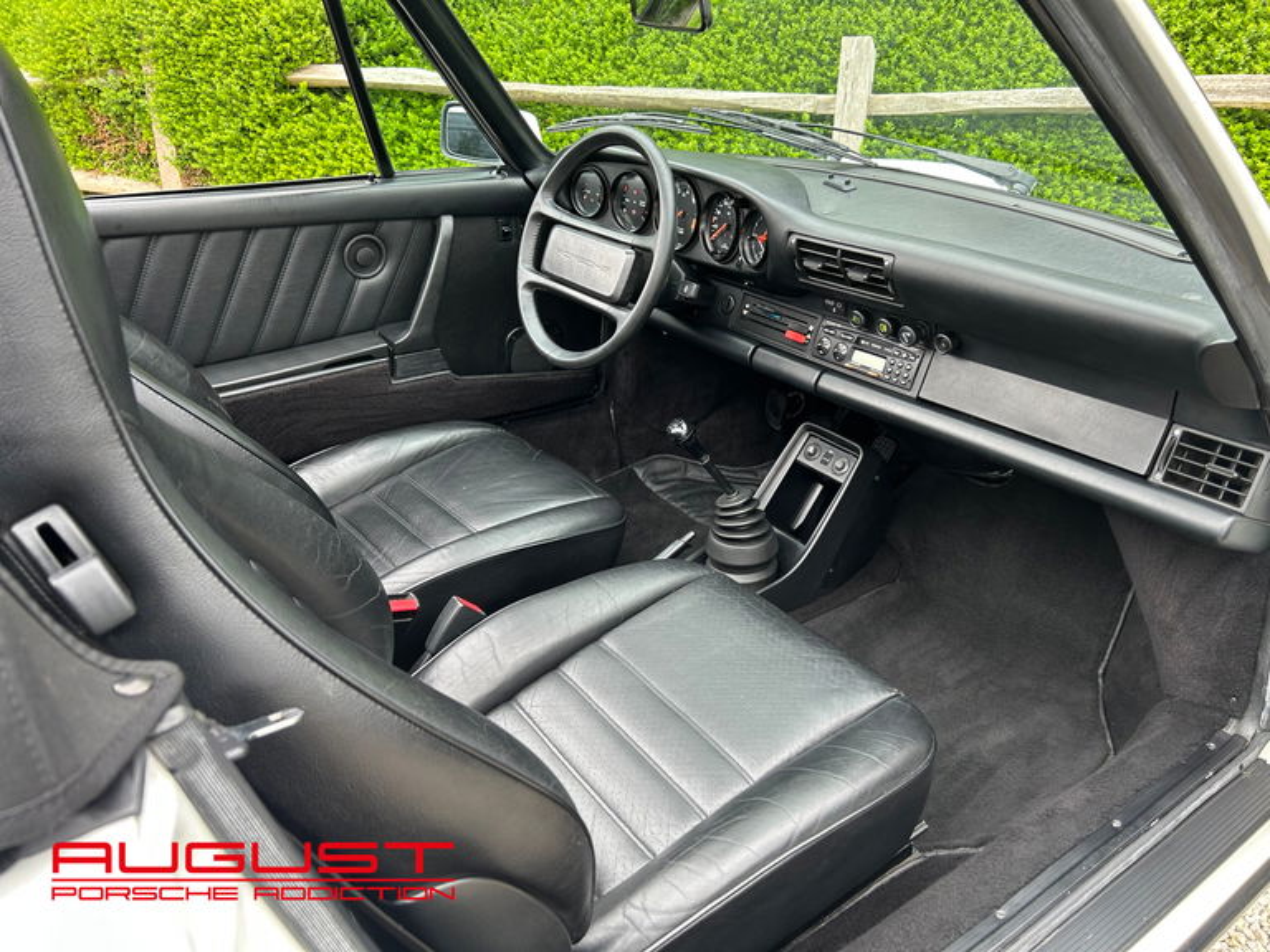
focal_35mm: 26
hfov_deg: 67.3
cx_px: 635
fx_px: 954
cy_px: 476
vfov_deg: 53.1
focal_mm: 5.7
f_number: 1.5
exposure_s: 1/121
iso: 50
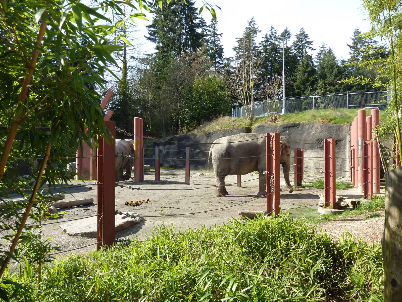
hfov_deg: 65.3
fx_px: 314
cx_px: 201
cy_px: 151
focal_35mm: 27
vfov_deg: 51.4
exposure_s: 1/500
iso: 125
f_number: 3.3
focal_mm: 4.4
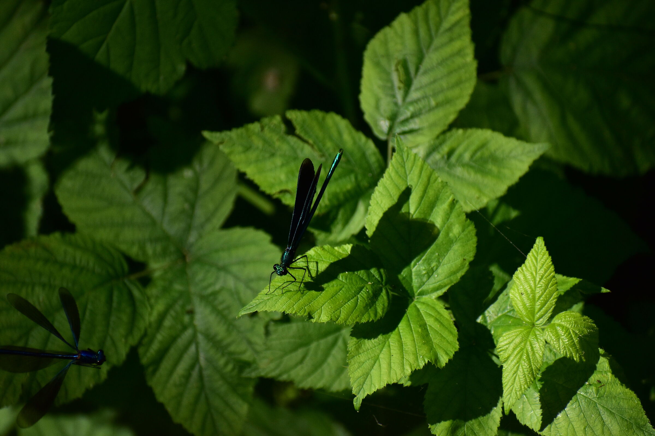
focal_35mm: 450
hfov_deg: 4.6
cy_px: 218
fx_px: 8187
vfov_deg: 3.1
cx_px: 328
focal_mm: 300
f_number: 6.3
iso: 800
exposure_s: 1/4000
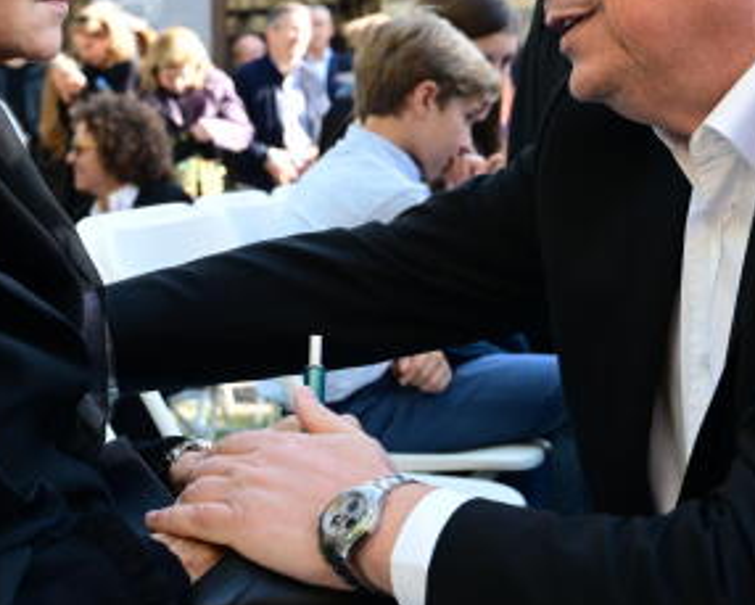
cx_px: 335
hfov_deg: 23.8
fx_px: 1788
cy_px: 122
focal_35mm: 80
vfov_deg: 19.0
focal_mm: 37
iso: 800
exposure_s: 1/400
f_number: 5
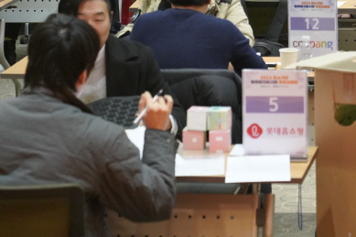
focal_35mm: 180
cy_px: -54
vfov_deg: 7.6
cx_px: 399
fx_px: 1779
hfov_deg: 11.3
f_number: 4
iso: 4000
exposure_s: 1/160
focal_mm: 70
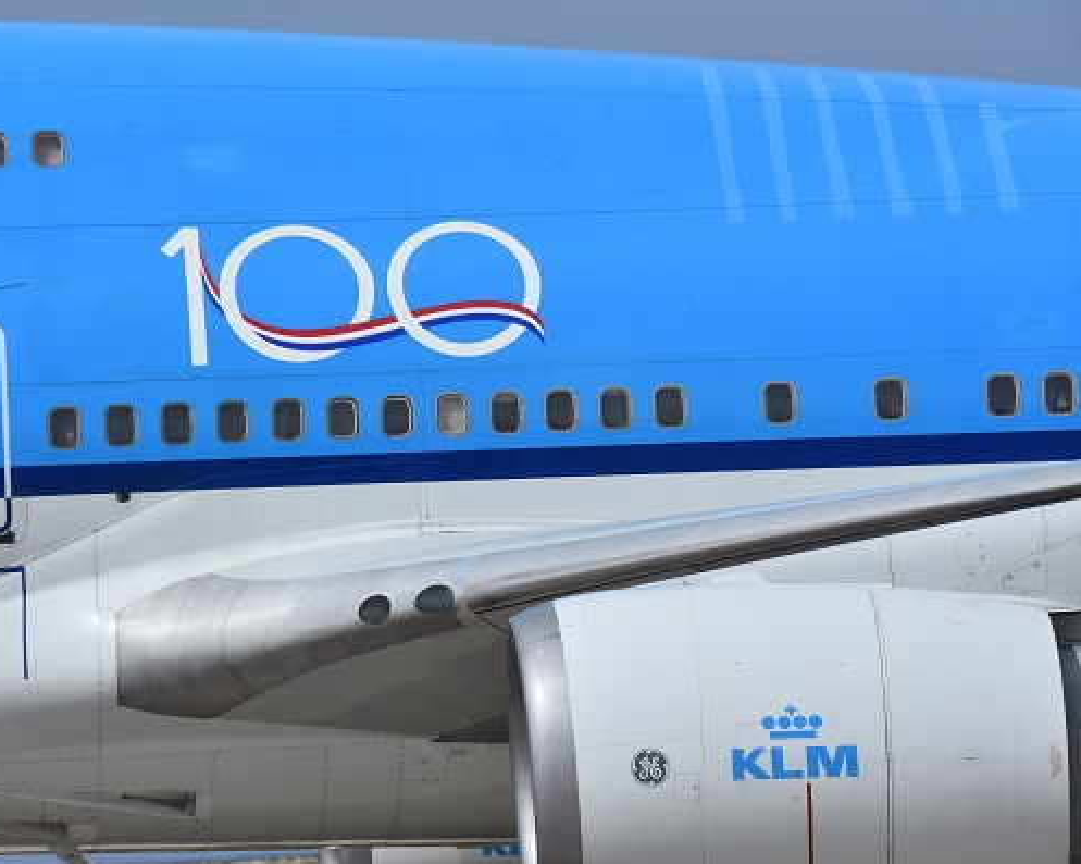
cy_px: 433
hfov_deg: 9.1
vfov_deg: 7.3
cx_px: 483
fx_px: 6797
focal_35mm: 213
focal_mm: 125
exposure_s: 1/1000
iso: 180
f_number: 8
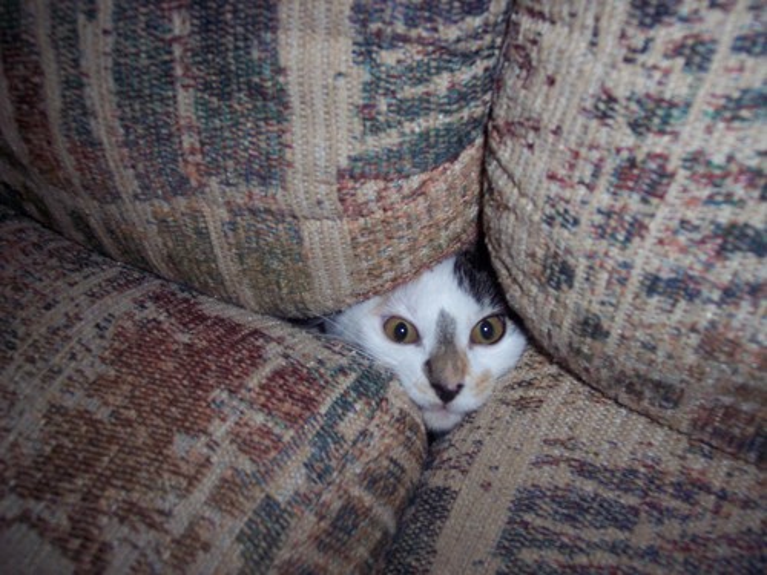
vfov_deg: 36.8
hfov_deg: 47.9
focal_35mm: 39
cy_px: 288
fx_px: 864
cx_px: 384
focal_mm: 8
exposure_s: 1/60
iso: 140
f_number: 2.8
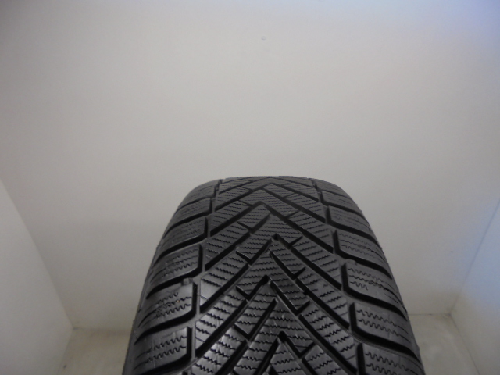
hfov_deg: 67.3
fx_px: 376
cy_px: 188
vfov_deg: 53.1
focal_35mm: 26
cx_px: 250
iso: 100
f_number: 3.5
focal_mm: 4.6
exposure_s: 1/40
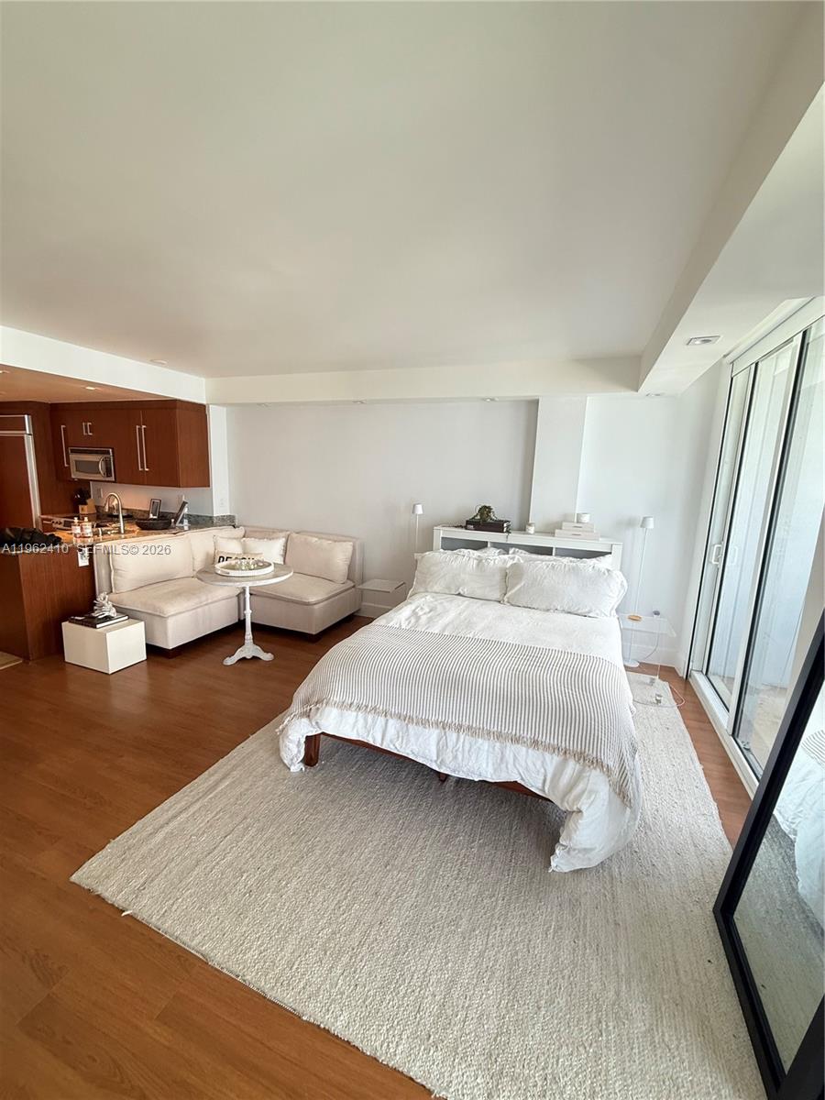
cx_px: 412
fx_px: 445
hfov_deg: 85.7
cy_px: 550
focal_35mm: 14
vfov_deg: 102.1
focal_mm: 2.22
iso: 200
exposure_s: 1/99
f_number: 2.2
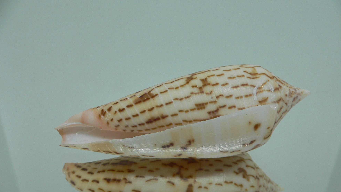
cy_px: 114
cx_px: 173
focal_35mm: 39
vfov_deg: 30.4
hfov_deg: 51.6
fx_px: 353
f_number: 2.8
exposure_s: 1/60
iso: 100
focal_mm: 4.6
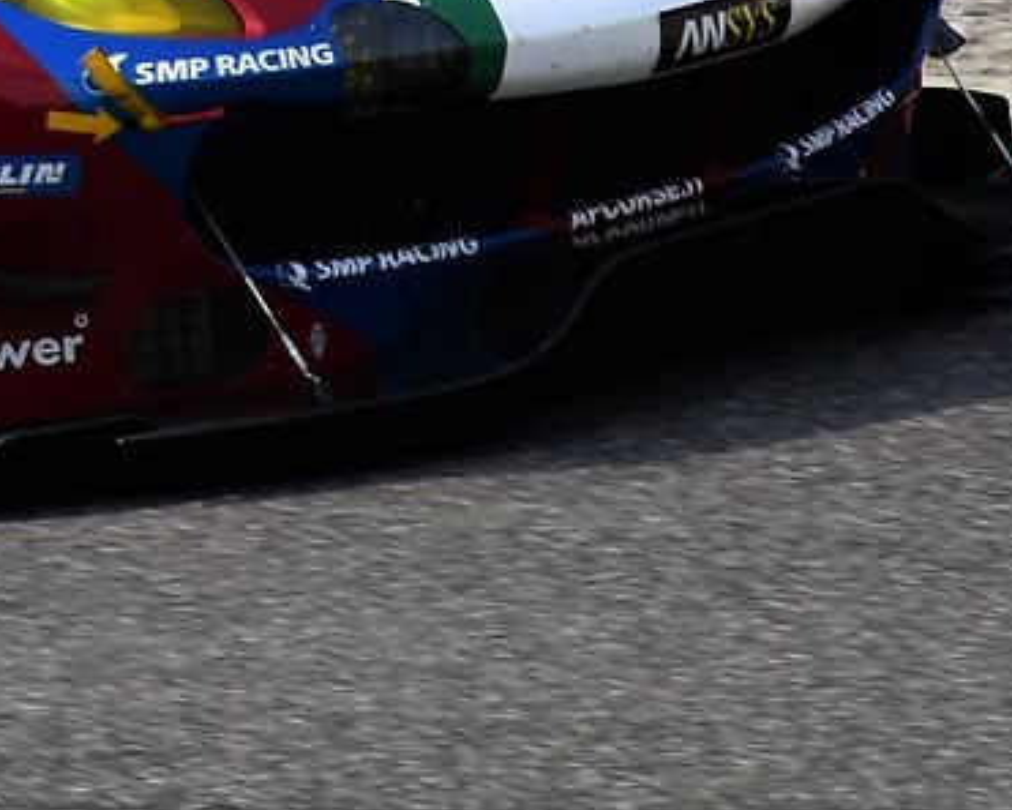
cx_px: -1718
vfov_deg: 1.1
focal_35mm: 1367
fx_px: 40954
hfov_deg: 1.4
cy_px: -717
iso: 400
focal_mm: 150
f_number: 8
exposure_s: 1/2000
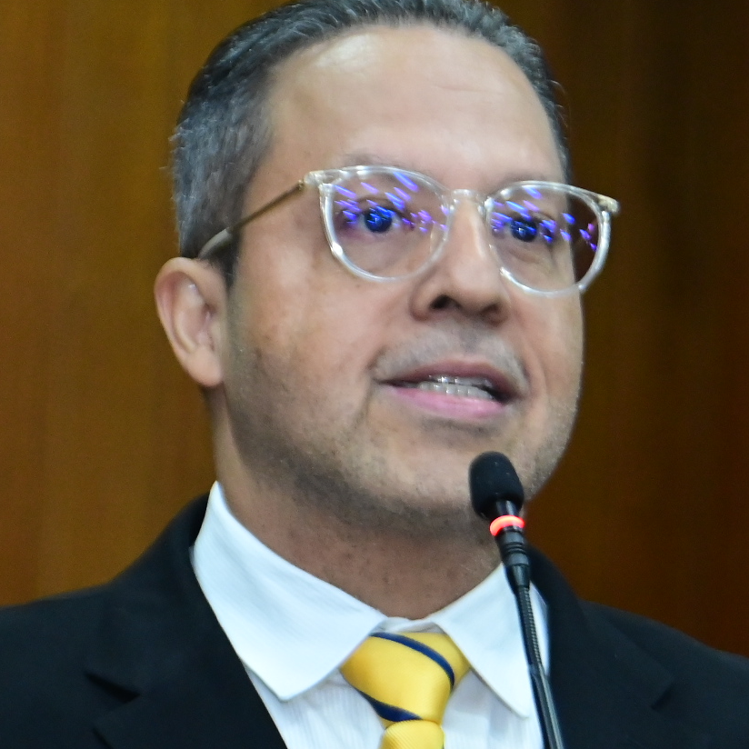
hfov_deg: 6.6
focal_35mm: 265
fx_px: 6487
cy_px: 801
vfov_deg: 6.6
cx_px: 511
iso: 3200
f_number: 6.3
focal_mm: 85
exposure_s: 1/125
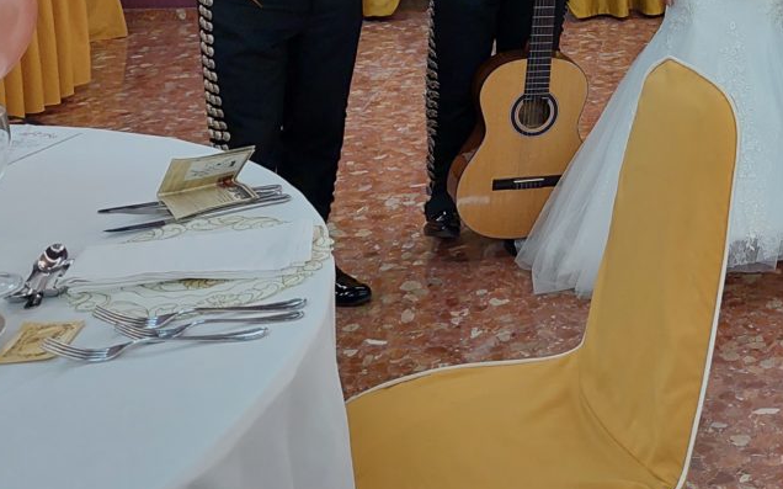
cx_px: 790
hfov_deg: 33.1
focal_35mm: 56
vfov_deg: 21.2
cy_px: -128
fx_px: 1195
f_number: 1.8
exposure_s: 1/50
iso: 250
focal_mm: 5.23
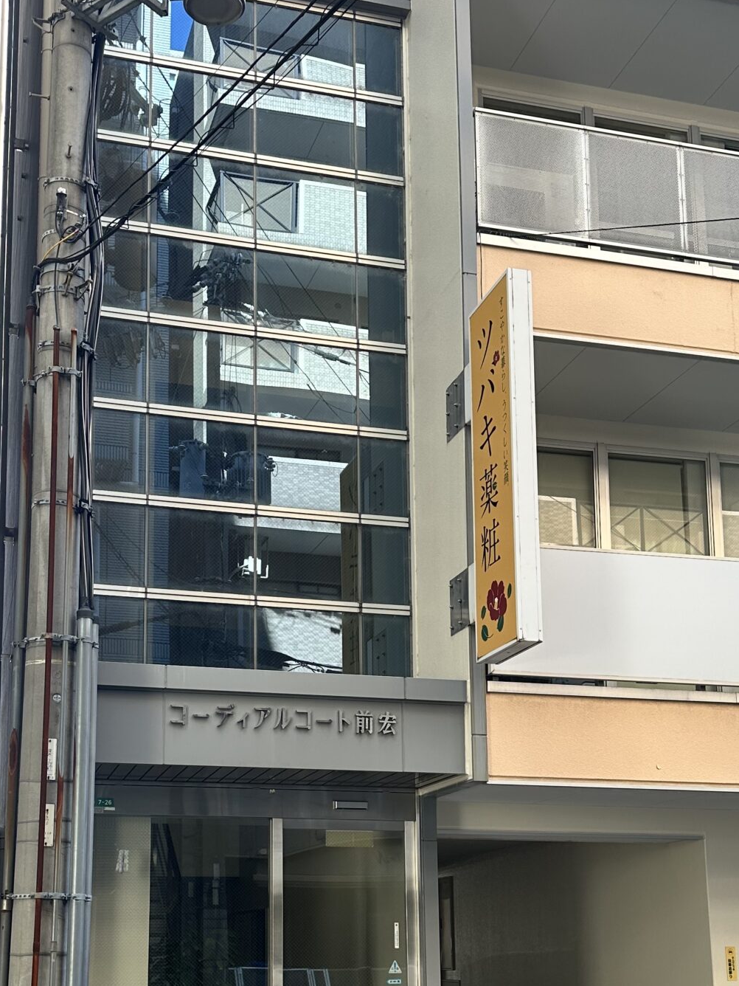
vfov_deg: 40.3
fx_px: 1309
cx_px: 315
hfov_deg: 31.5
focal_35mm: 46
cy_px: 717
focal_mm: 6.86
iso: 80
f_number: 1.78
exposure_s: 1/366
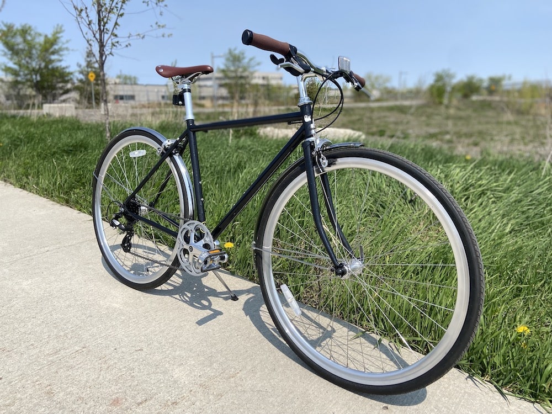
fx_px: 415
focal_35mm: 26
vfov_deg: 53.1
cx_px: 276
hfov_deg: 67.3
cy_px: 207
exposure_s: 1/3205
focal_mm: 4.25
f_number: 1.8
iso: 32
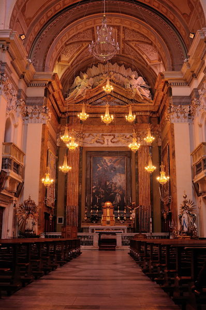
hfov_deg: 36.8
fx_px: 310
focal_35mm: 36
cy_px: 155
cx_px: 103
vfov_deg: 53.2
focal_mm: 24
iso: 320
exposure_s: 1/4
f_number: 10
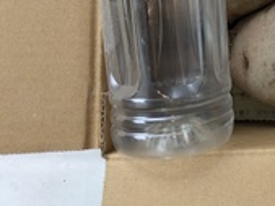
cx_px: 337
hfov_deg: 24.6
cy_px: -34
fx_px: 564
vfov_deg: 19.6
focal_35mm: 71
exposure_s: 1/262
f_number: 1.89
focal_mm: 5.43
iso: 45
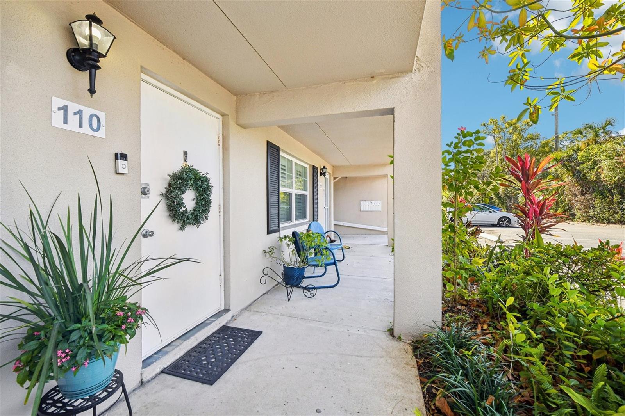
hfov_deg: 104.3
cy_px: 208
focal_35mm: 14
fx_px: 243
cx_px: 312
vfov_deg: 81.2
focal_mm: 14
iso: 400
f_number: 8
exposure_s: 1/200
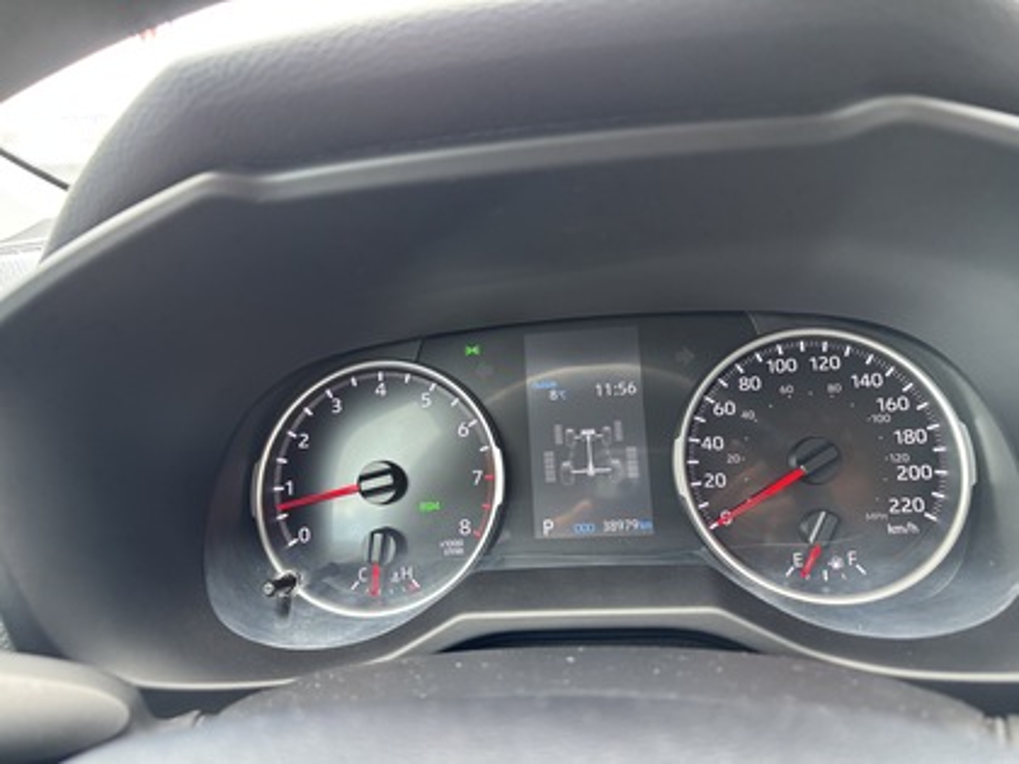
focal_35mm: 26
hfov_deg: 67.3
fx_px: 765
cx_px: 510
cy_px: 382
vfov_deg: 53.1
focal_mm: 5.96
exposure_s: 1/60
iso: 200
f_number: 1.6
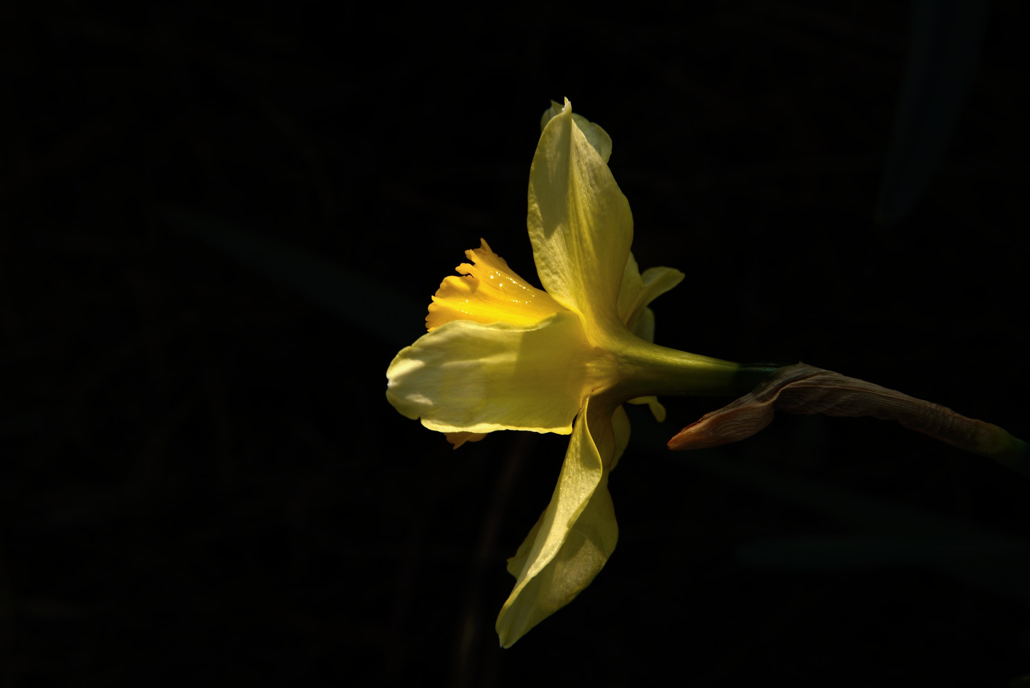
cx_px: 515
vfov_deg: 4.6
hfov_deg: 6.9
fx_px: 8586
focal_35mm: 300
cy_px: 344
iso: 100
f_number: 20
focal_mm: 300
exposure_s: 1/80
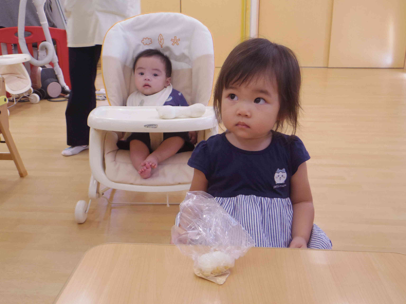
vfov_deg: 37.7
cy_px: 152
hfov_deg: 49.0
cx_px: 203
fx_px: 446
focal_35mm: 38
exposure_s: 1/60
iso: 800
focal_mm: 8.2
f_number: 3.2
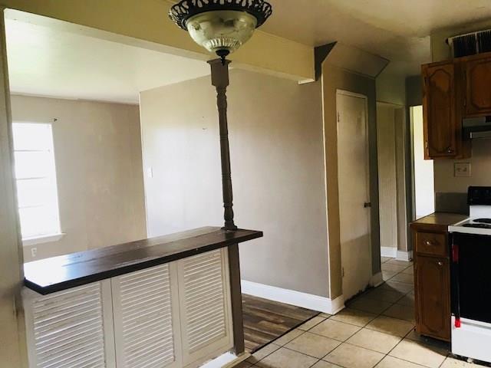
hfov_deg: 63.4
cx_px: 246
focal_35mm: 28
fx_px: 397
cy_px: 184
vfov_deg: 49.7
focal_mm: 3.99
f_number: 1.8
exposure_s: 1/20
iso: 40
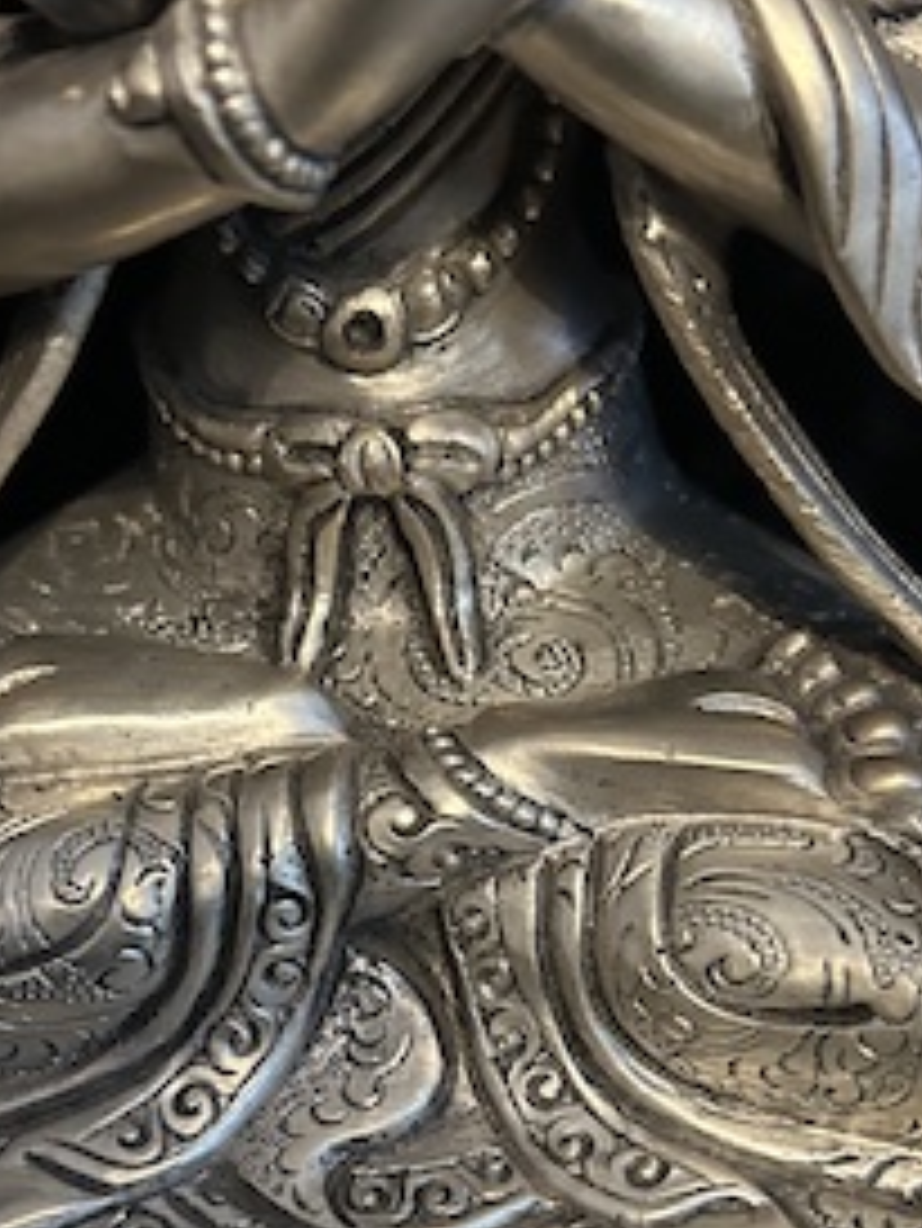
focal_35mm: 61
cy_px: 886
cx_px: 418
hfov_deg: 24.0
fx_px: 2165
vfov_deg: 31.2
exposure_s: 1/38
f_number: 1.5
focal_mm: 5.7
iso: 640
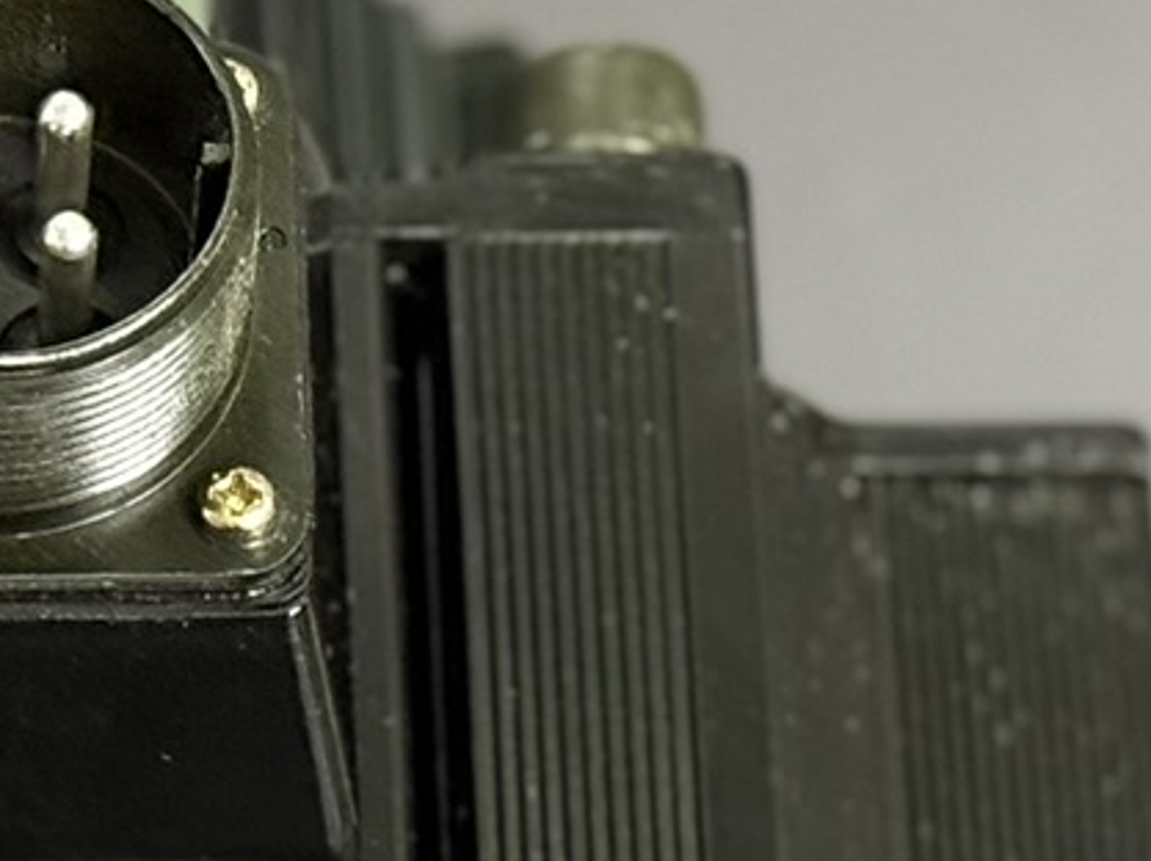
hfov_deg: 8.3
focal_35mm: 236
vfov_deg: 6.2
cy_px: 1156
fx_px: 7840
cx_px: -121
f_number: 1.78
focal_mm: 6.76
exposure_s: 1/33
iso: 500
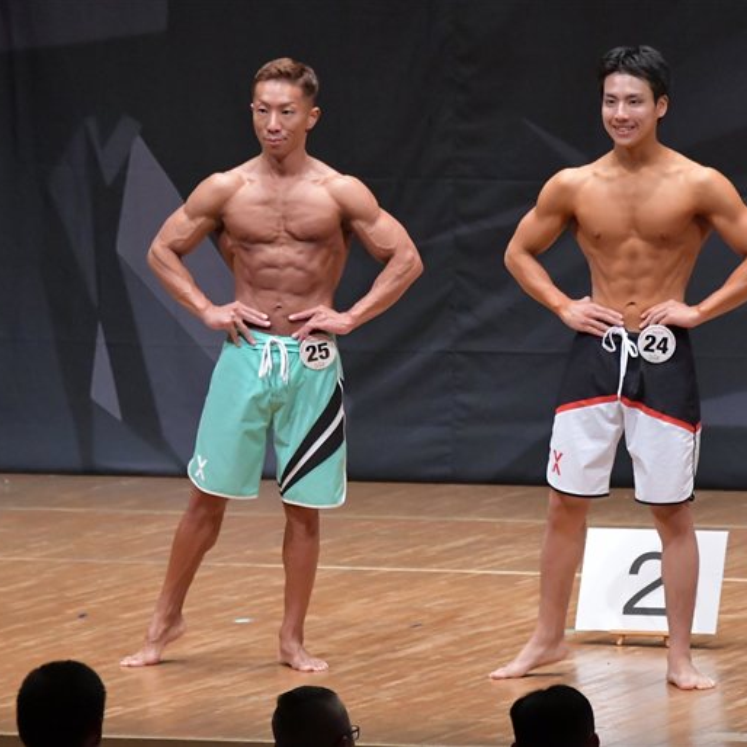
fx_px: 8447
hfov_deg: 5.1
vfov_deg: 5.1
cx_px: 427
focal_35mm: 346
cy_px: 374
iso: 8000
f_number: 5.6
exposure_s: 1/400
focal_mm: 180
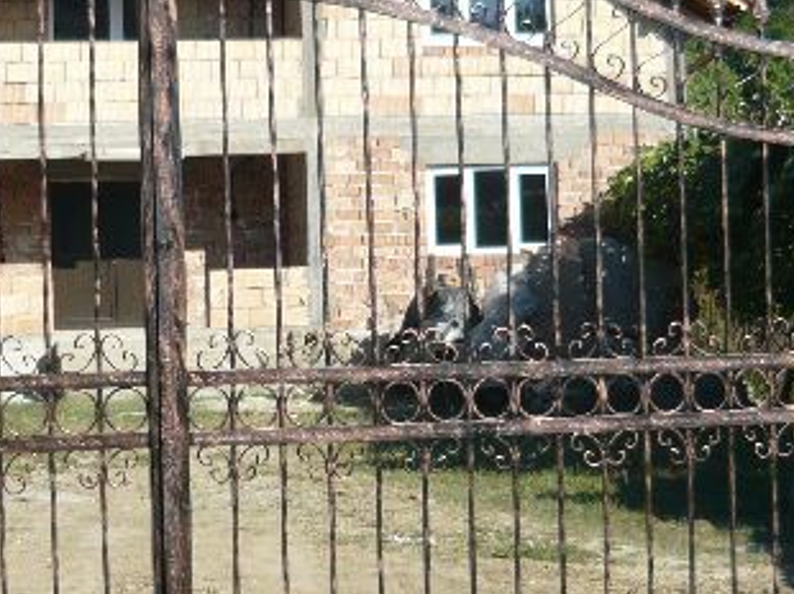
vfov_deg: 15.9
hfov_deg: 21.1
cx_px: 318
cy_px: 317
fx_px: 2132
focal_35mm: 93
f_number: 8
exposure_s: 1/160
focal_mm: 6
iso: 100
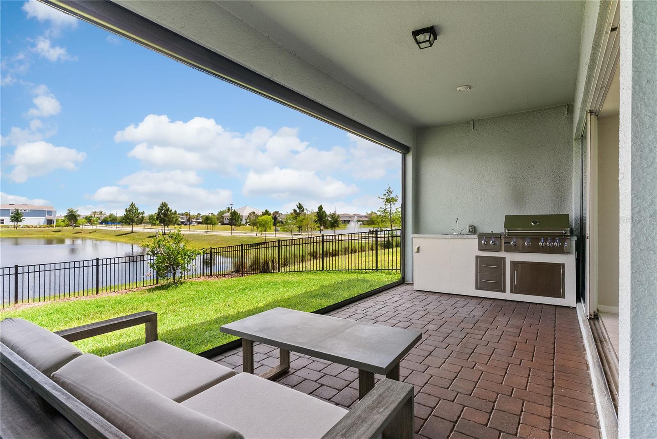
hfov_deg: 90.0
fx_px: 329
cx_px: 328
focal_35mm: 18
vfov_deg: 67.4
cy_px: 220
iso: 400
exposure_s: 1/60
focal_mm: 18
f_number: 8
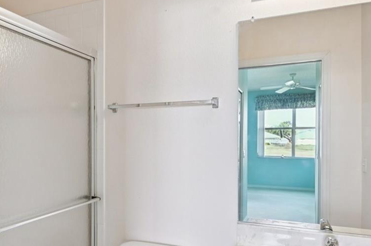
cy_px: 129
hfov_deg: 61.2
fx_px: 309
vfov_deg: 43.5
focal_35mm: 30
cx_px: 142
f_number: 8
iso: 400
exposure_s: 1/25
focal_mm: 14
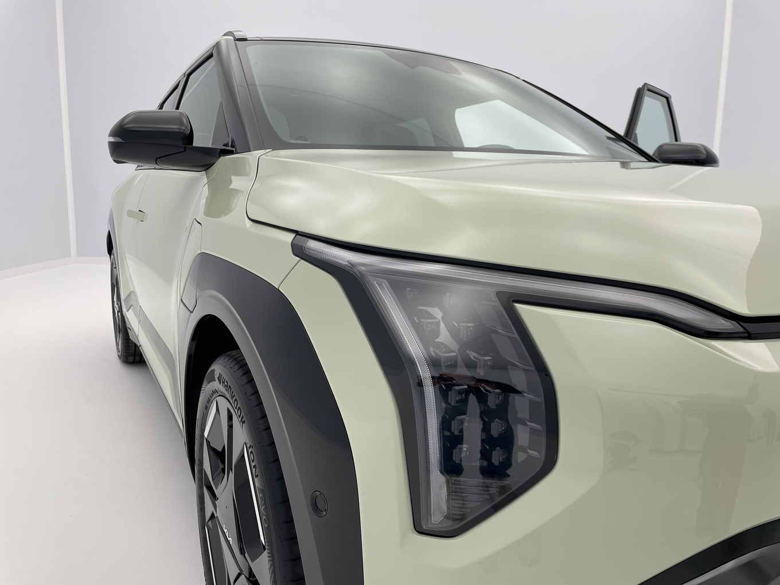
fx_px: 586
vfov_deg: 53.1
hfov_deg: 67.3
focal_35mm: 26
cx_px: 390
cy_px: 292
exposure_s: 1/479
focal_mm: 4.2
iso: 32
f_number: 1.6
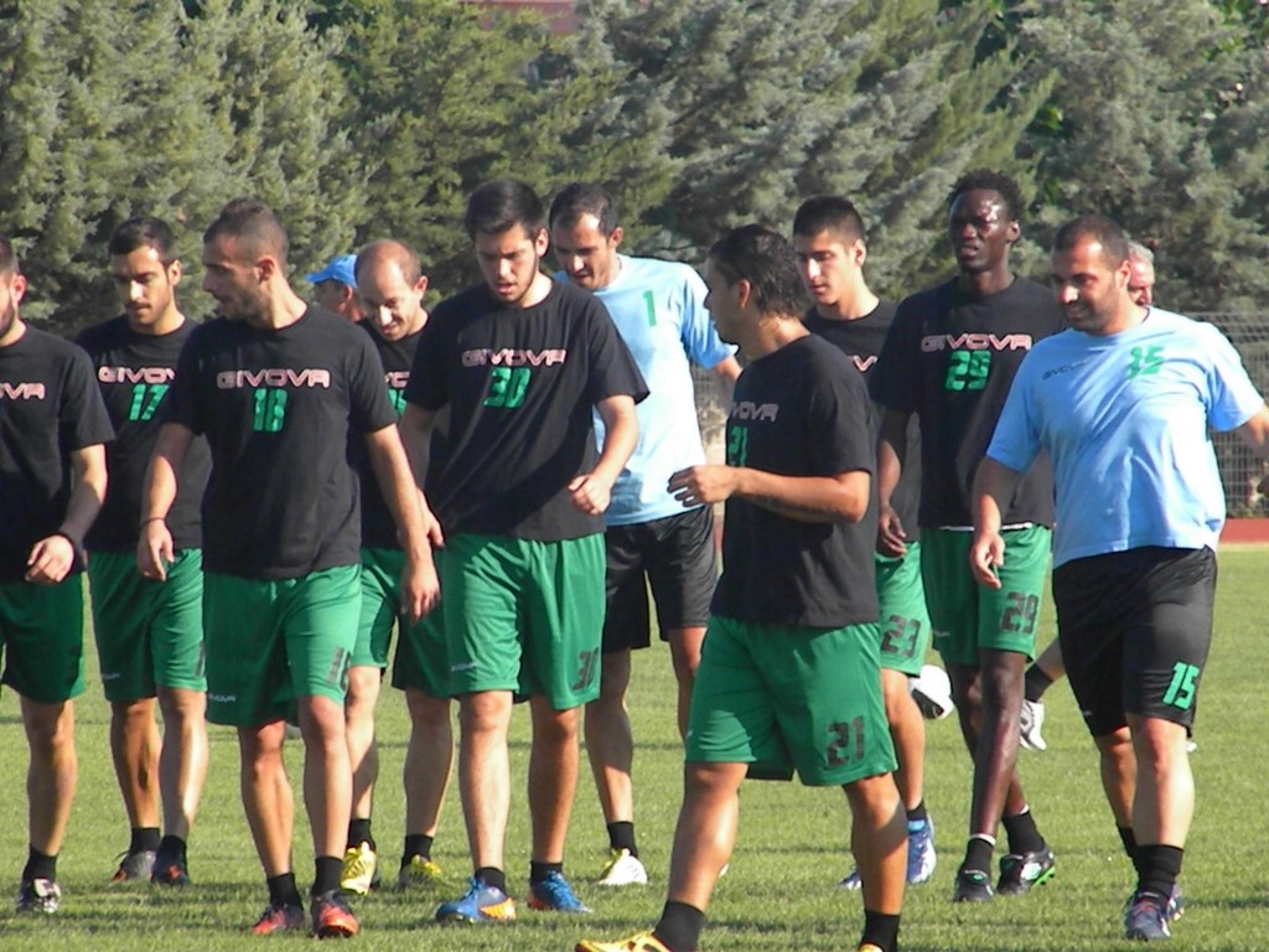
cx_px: 634
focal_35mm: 414
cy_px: 476
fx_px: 15177
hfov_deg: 4.8
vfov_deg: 3.6
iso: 720
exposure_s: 1/479
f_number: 10.8
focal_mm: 75
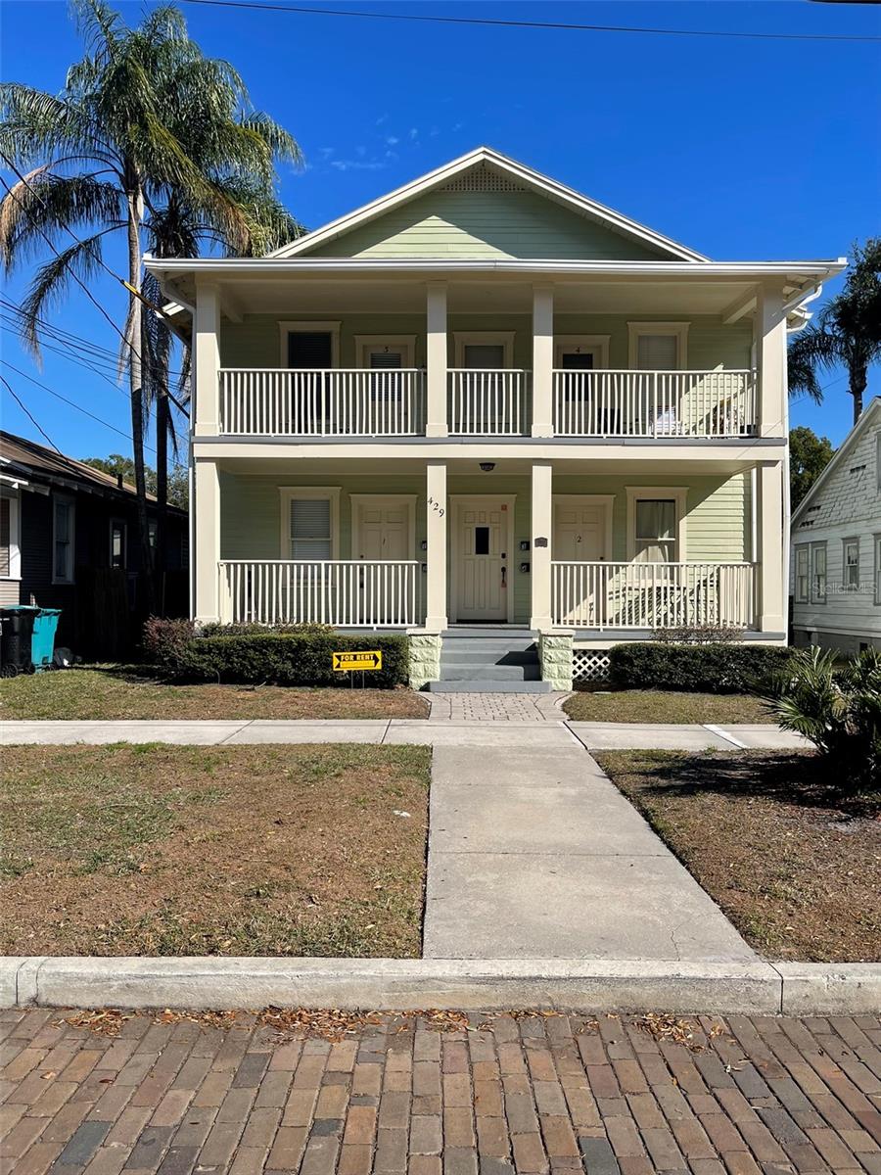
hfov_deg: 54.9
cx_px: 440
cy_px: 588
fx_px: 848
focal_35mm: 25
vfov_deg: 69.4
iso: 32
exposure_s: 1/4202
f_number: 1.6
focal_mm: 5.1
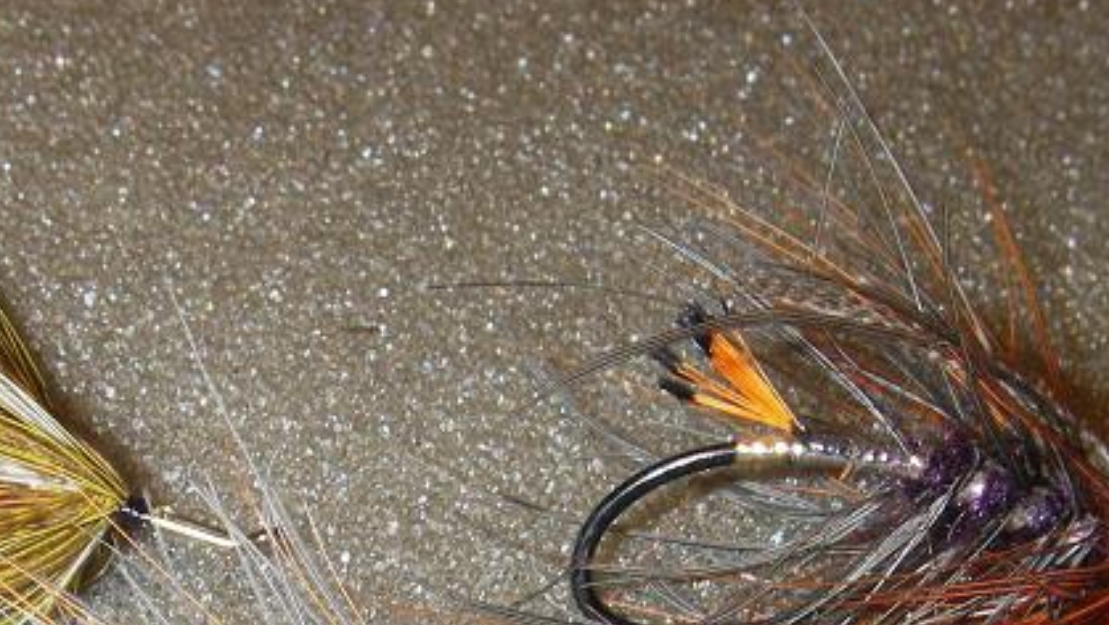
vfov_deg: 14.7
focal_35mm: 79
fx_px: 2324
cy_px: 784
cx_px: 392
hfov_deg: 26.7
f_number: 6.6
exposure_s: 1/30
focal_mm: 6.3
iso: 50
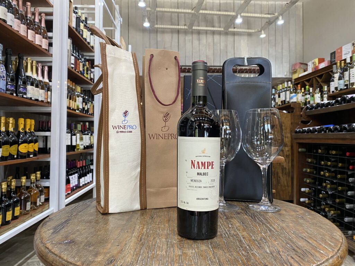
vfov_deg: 53.1
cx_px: 178
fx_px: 267
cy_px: 133
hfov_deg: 67.3
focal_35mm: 26
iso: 160
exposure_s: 1/60
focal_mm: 4.25
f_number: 1.8
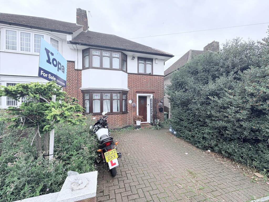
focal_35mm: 14
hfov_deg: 102.1
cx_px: 134
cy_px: 101
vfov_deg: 85.7
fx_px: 109
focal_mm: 2.22
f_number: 2.2
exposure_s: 1/373
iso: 64
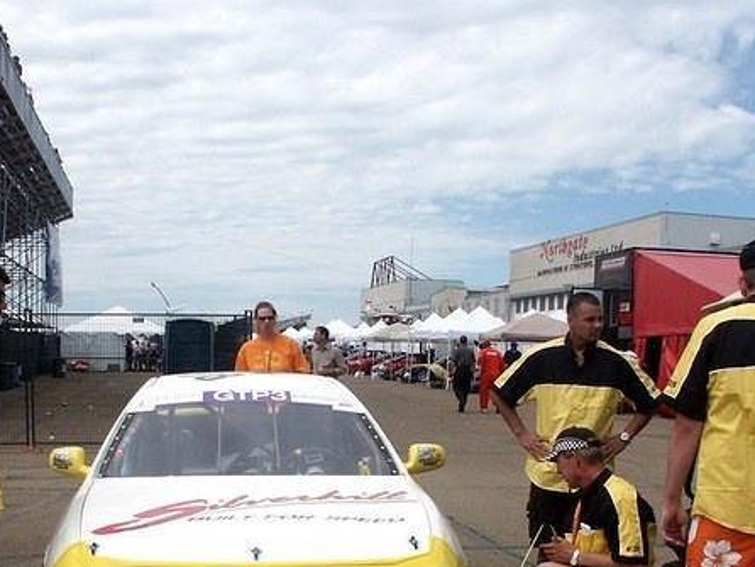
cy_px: 504
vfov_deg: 27.1
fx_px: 1135
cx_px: 354
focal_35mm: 52
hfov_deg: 36.8
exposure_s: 1/350
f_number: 8
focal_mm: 7.59
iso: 100
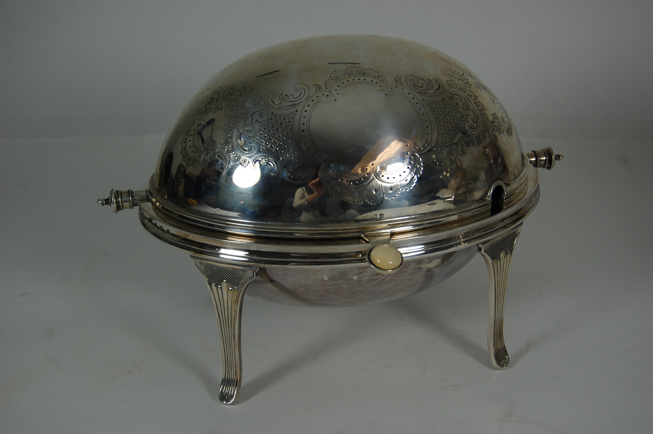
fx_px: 924
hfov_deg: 38.9
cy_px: 217
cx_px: 326
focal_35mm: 51
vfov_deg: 26.4
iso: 280
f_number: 5.6
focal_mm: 34
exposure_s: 1/125
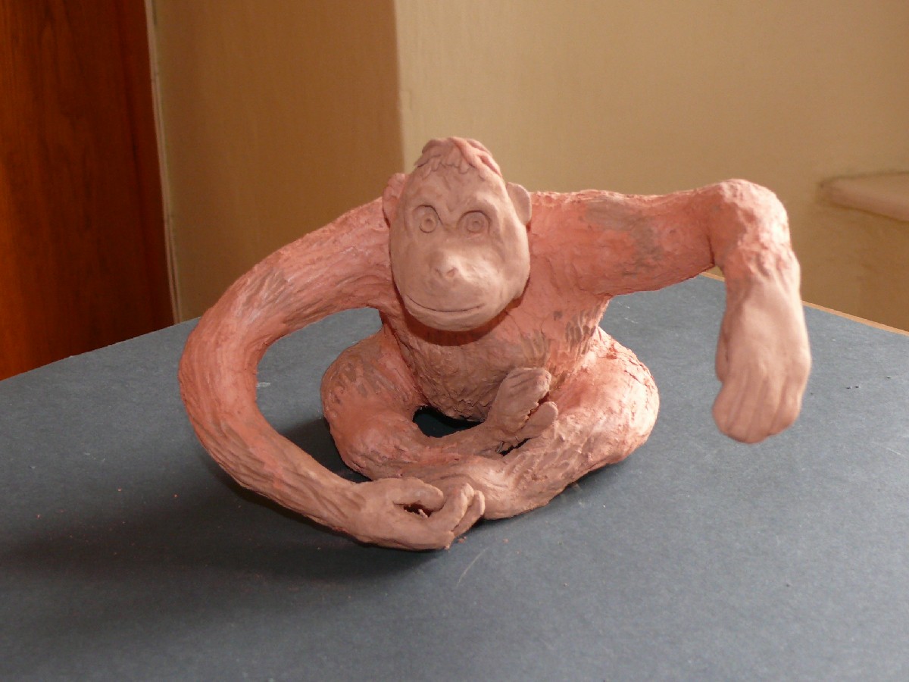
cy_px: 341
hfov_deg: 33.8
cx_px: 454
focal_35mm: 57
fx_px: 1497
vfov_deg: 25.7
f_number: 3.2
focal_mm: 9.9
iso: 200
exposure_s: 1/30
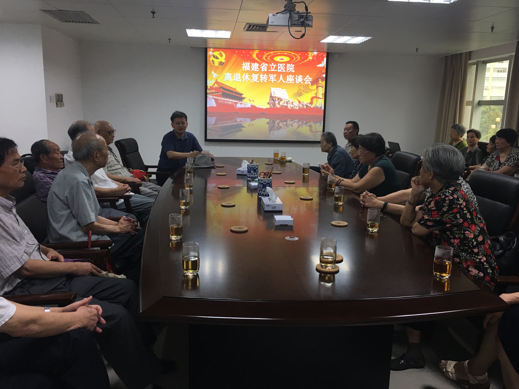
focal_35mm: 29
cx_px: 260
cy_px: 194
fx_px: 435
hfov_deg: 61.7
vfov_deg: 48.2
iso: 32
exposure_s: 1/33
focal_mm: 4.15
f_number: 2.2
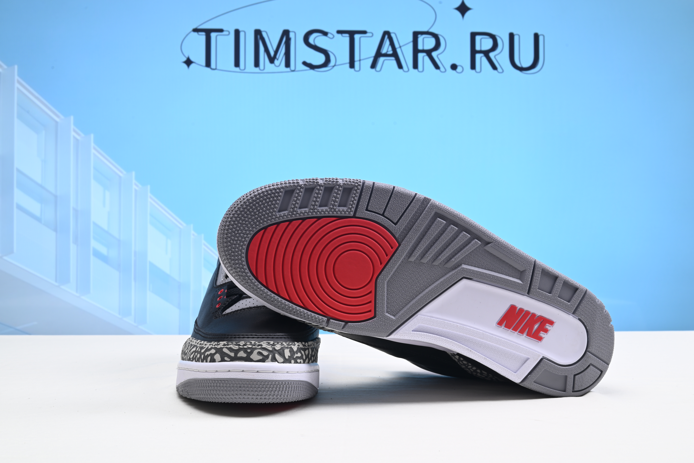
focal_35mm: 40
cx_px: 347
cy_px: 232
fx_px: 771
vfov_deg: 33.4
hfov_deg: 48.4
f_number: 16
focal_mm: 40
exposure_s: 1/2
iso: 100
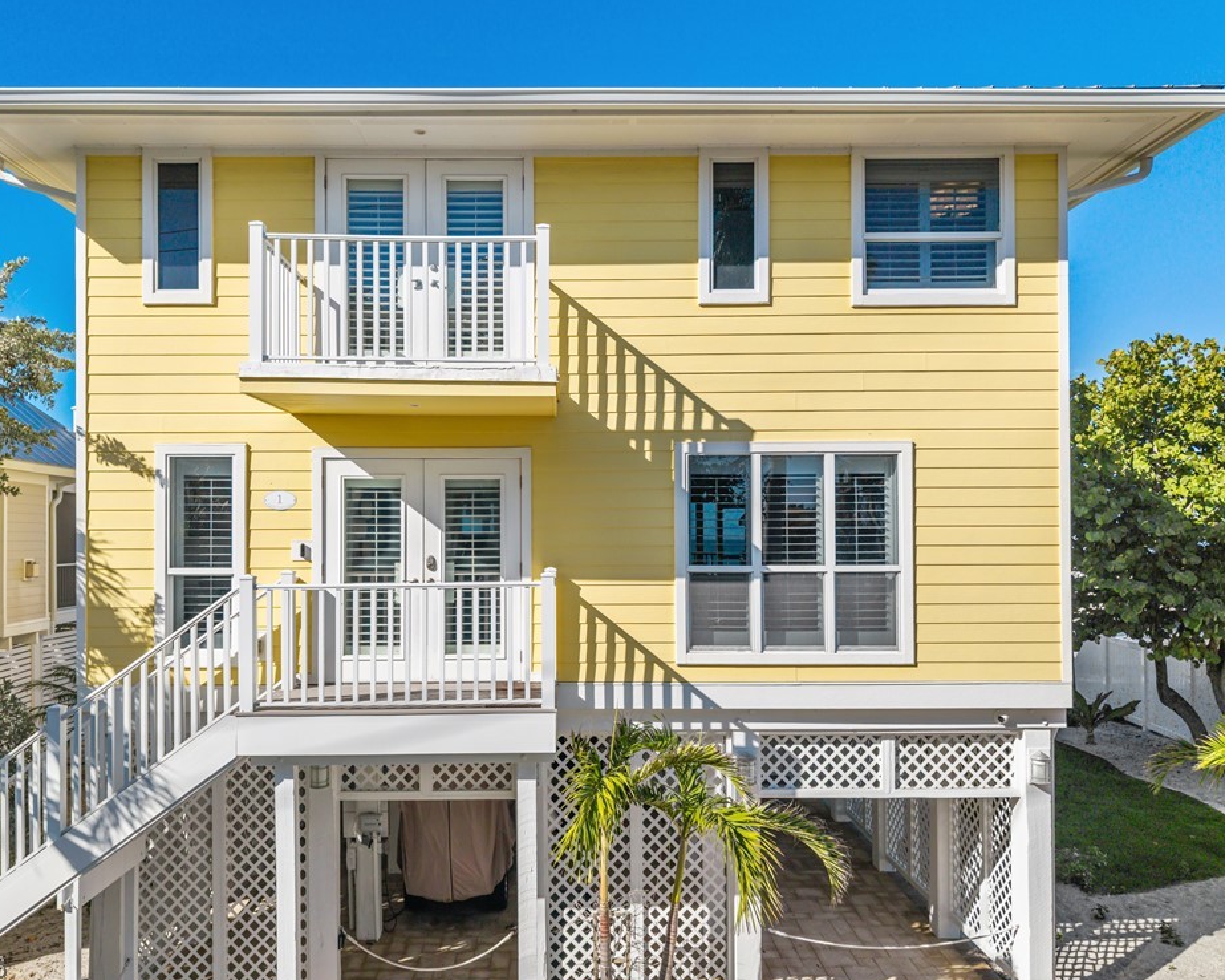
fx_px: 942
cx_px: 559
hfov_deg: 65.9
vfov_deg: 54.9
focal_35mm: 26
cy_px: 486
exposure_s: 1/500
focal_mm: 8.67
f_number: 1.8
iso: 100
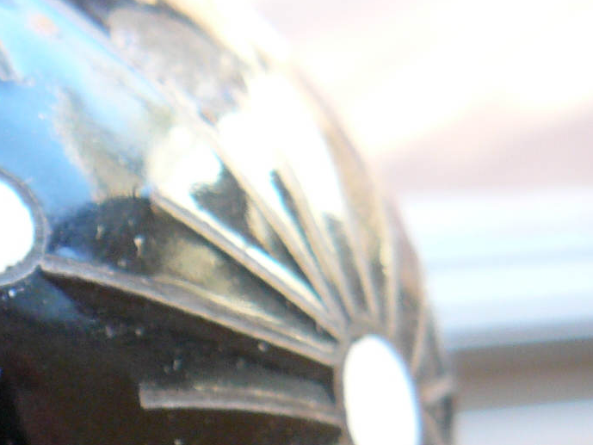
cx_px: -244
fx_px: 1833
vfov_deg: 13.5
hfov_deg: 17.0
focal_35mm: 107
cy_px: 513
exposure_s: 1/30
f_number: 2.8
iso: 160
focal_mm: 6
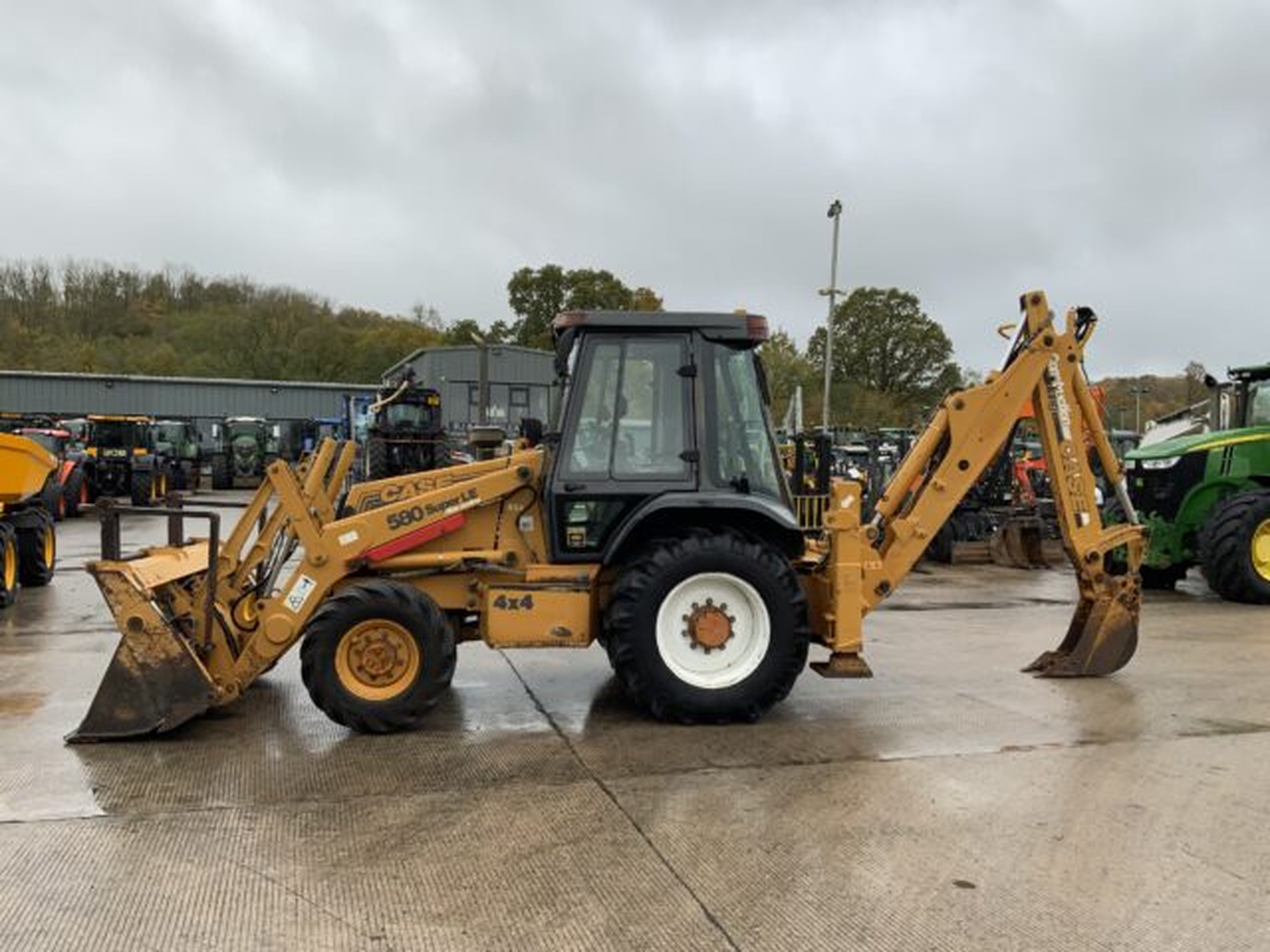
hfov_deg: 61.7
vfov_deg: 48.2
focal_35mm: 29
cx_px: 635
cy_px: 476
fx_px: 1064
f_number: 1.8
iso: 16
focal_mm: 3
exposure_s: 1/222
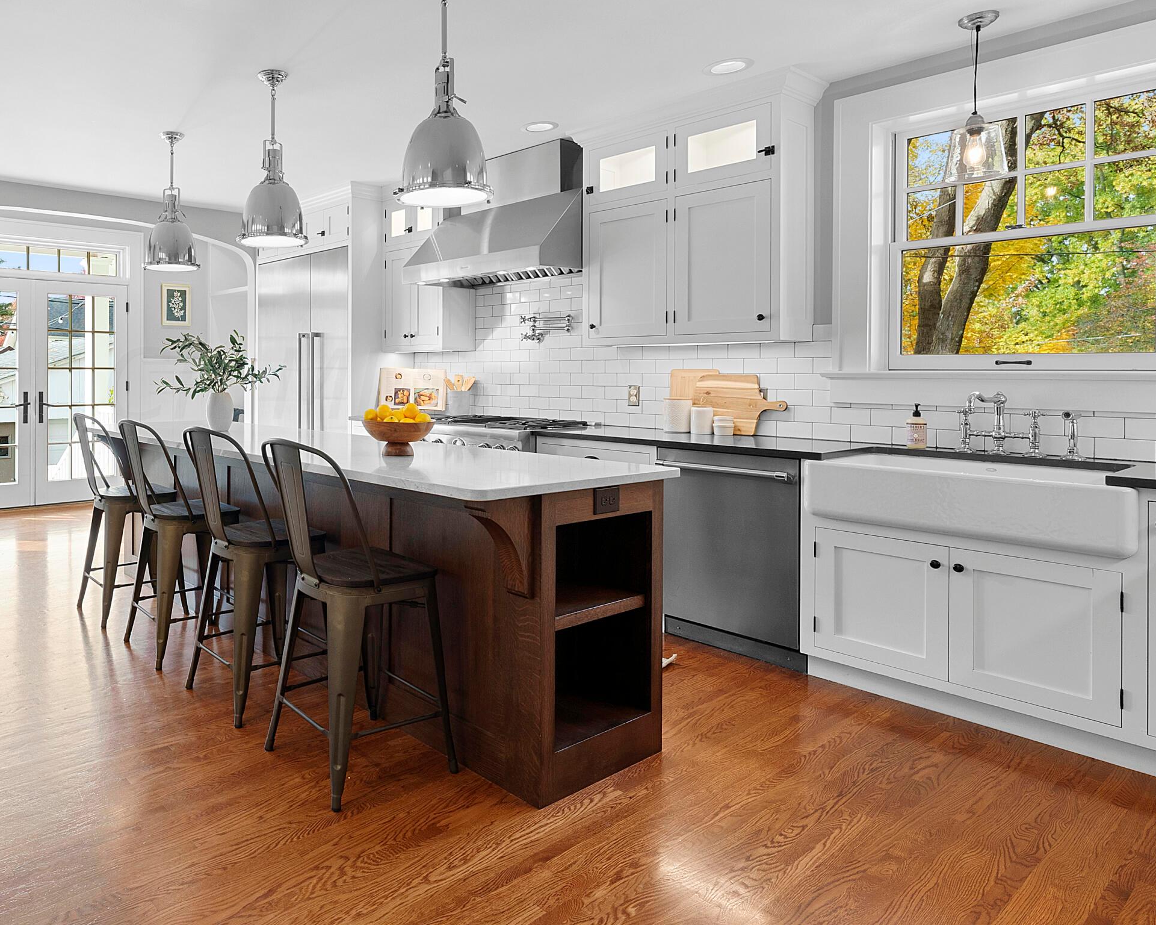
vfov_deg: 62.7
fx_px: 753
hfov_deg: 69.9
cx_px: 286
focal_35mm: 22
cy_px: 382
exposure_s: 1/5
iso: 640
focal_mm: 15
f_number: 9
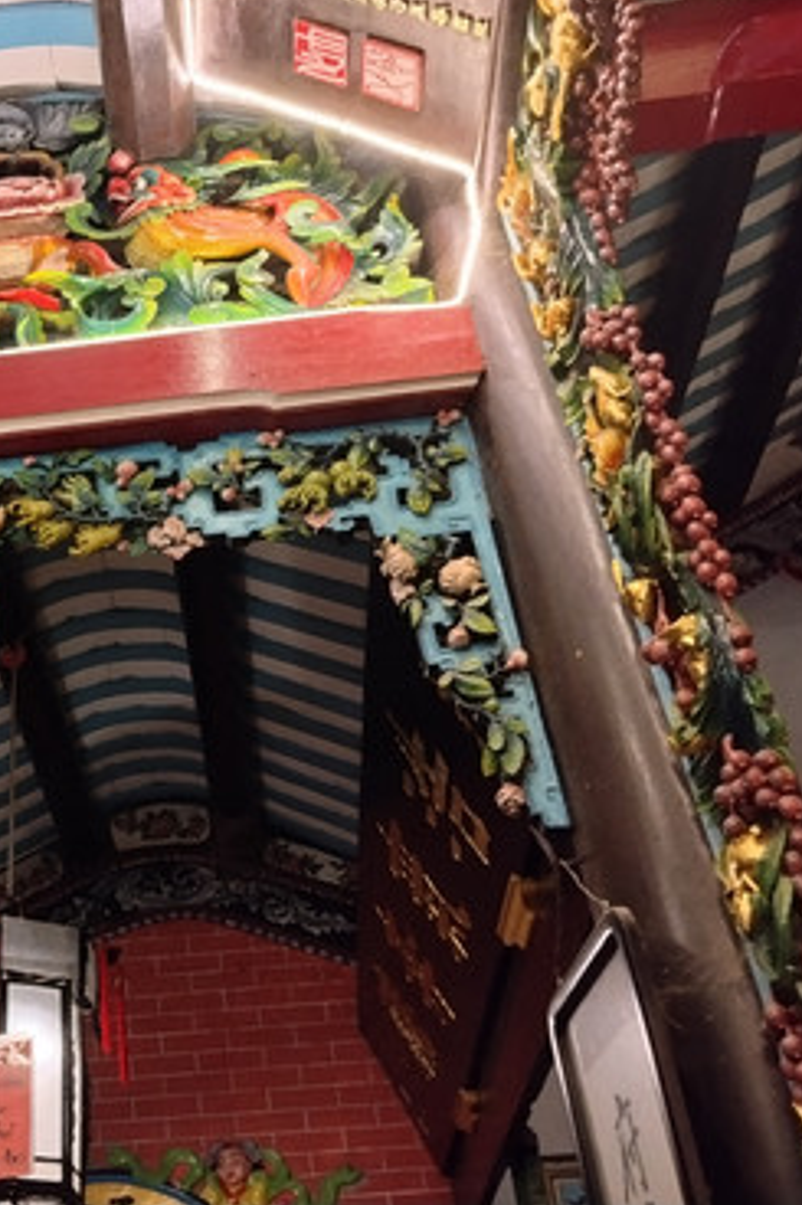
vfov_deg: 47.4
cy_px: 594
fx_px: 1371
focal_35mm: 41
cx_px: 43
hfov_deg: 30.8
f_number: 1.8
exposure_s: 1/25
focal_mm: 4.22
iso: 320
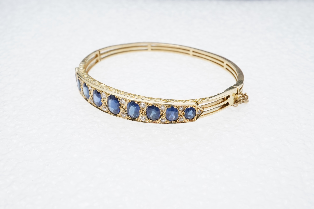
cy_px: 104
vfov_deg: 29.9
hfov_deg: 43.6
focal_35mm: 45
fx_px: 392
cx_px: 157
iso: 800
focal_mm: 30
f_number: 22
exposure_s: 1/125
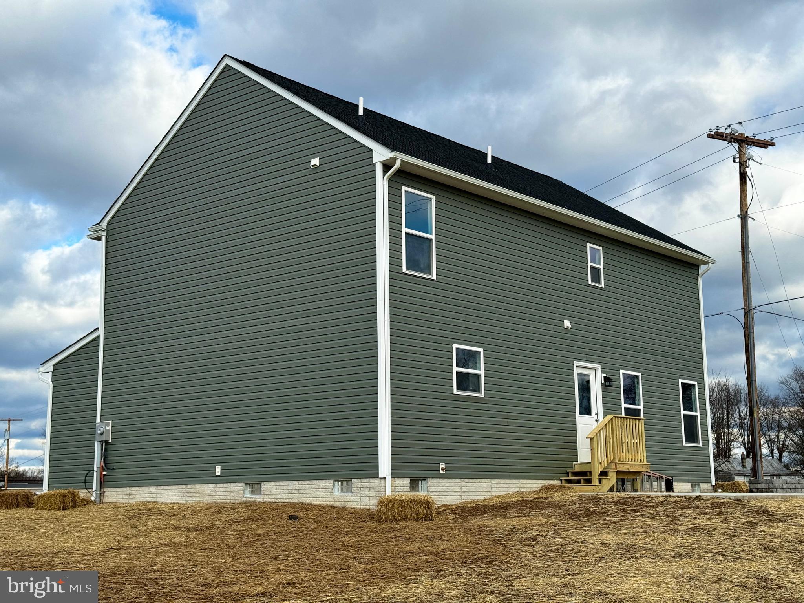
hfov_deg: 39.7
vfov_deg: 30.3
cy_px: 302
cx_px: 402
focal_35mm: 48
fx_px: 1115
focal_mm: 6.86
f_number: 1.78
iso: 64
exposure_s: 1/2717
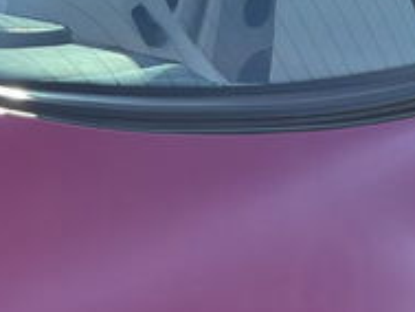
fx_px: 1691
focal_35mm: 141
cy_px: 378
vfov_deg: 10.4
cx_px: 132
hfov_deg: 14.0
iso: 50
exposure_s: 1/1186
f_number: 1.6
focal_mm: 5.1
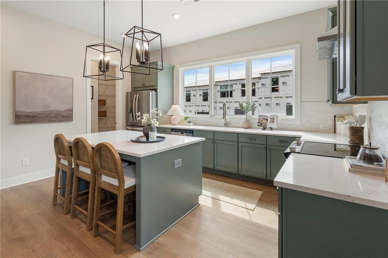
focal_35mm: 16
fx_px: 172
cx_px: 194
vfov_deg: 73.7
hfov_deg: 96.8
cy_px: 129
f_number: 7.1
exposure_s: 1/50
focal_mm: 16
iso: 640
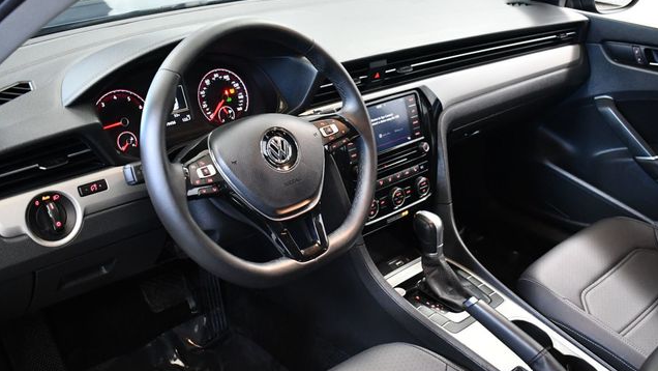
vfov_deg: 31.2
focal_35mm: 38
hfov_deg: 52.8
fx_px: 663
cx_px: 330
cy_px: 187
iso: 3200
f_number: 3.5
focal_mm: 18
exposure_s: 1/60
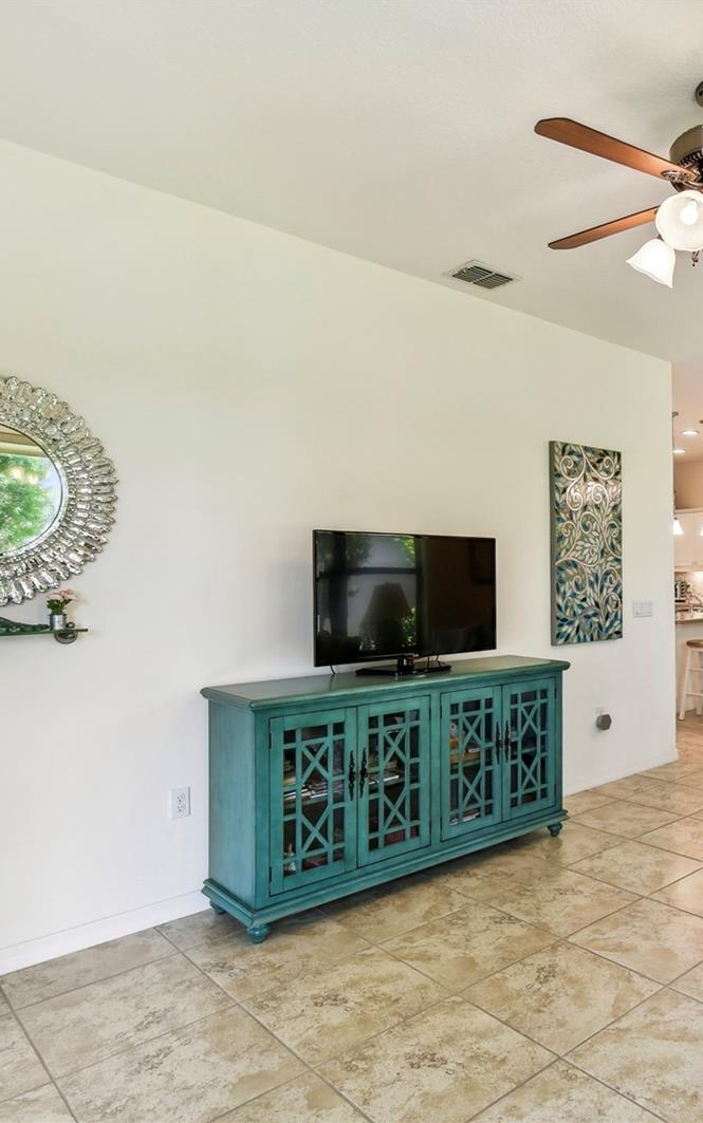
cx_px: 609
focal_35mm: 23
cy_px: 561
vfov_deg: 77.1
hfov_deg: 48.4
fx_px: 705
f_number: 7.1
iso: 100
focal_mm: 10
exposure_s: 1/13
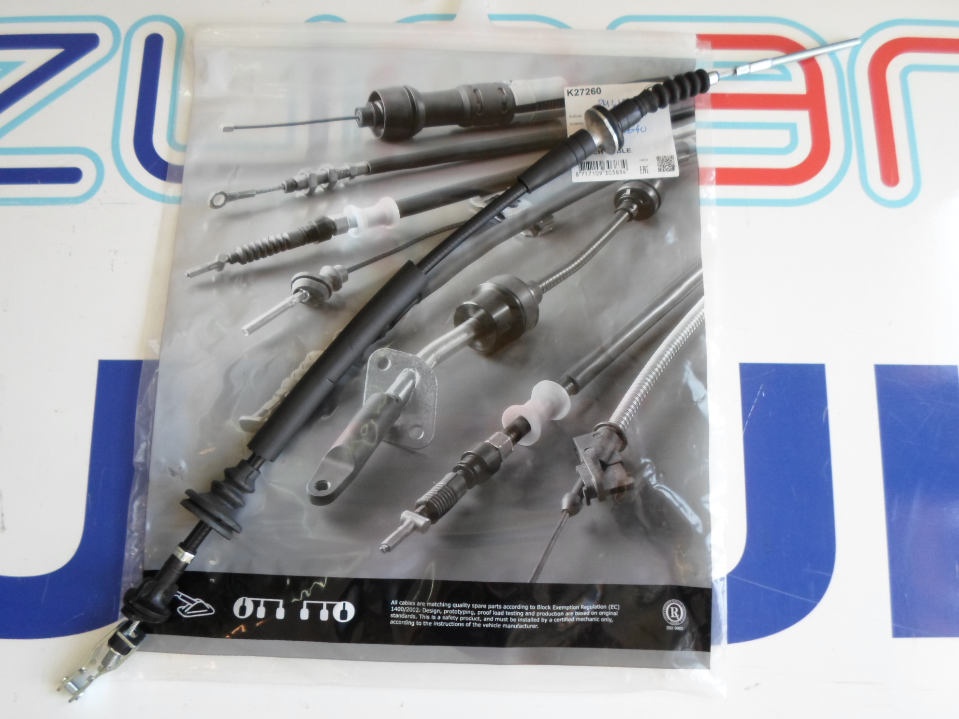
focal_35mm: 25
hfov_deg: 69.4
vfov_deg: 54.9
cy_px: 360
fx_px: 693
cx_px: 480
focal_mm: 4.5
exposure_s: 1/60
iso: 80
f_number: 2.5
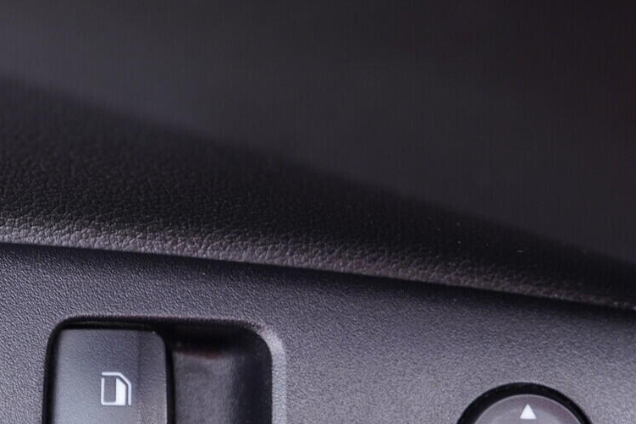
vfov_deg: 19.3
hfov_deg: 29.2
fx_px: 1219
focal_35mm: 69
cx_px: 279
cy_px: 398
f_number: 2.8
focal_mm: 24
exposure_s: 1/40
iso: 250
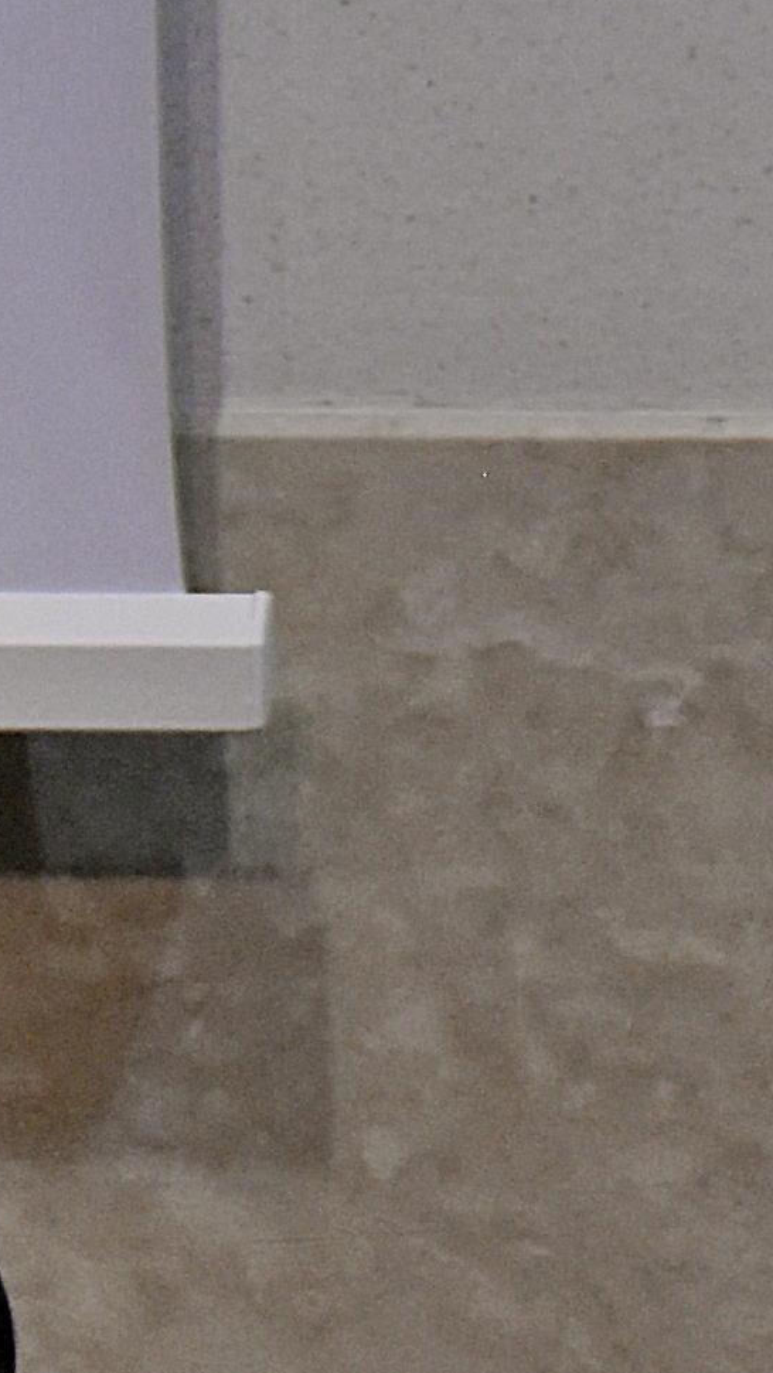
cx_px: -2839
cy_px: 783
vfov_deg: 3.2
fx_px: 24766
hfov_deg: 1.8
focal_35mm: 680
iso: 1600
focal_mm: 70
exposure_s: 1/250
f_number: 4
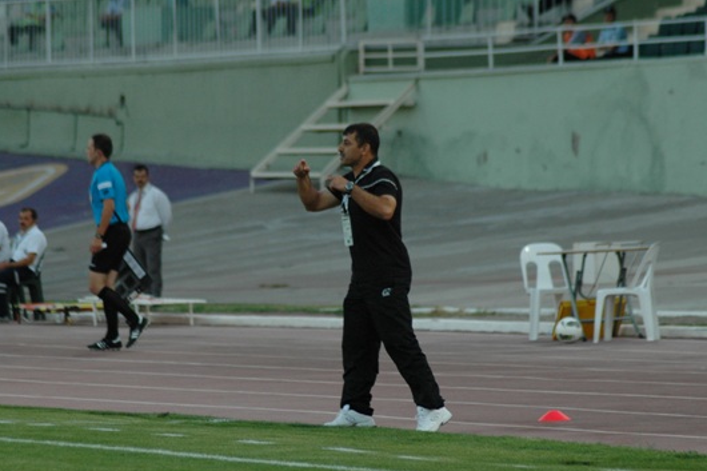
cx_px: 355
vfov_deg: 4.5
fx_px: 6047
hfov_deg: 6.7
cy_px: 283
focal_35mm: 308
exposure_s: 1/320
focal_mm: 170
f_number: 5
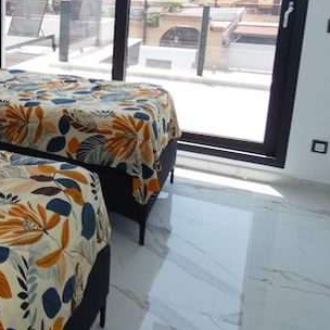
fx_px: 442
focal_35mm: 41
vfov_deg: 39.8
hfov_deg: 36.9
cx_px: 4
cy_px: 82
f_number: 2.8
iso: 80
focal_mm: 3.6
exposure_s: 1/400
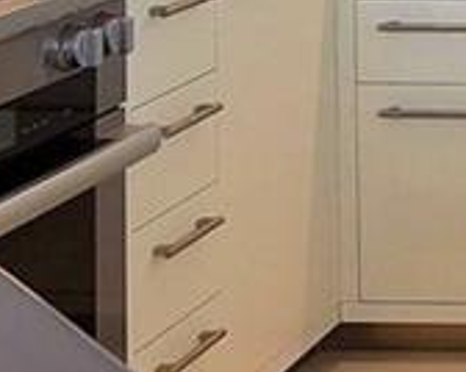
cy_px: -389
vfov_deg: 9.9
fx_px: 1970
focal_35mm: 143
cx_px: 1165
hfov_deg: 11.1
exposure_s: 1/160
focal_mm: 16
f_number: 4.5
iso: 250
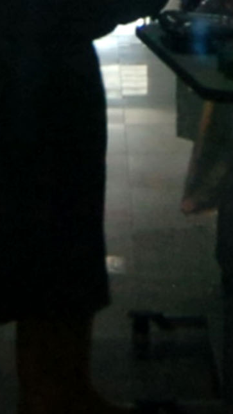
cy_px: -101
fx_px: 1924
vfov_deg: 12.0
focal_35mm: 175
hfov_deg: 6.9
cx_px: 119
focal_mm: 18
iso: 800
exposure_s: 1/125
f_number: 4
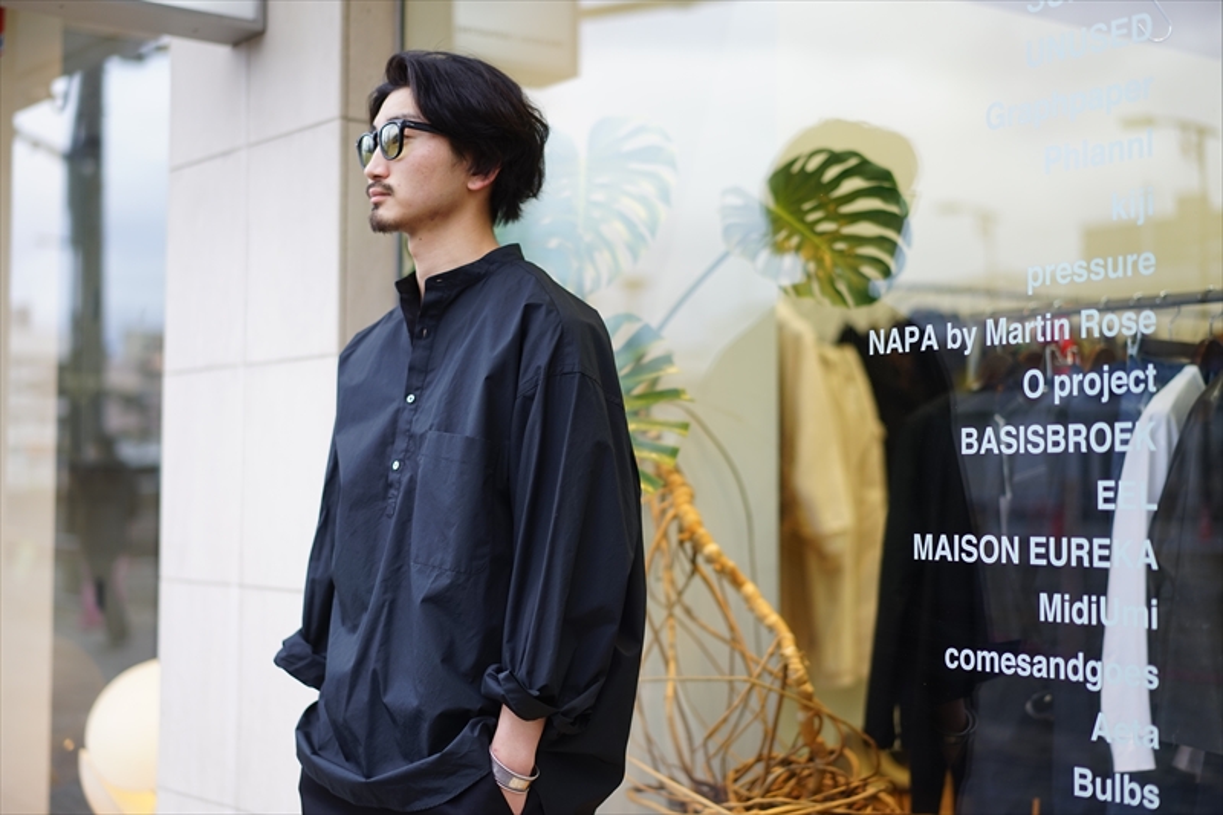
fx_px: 1868
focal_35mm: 55
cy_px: 408
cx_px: 612
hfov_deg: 36.3
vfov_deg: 24.6
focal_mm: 55
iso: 100
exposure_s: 1/60
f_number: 2
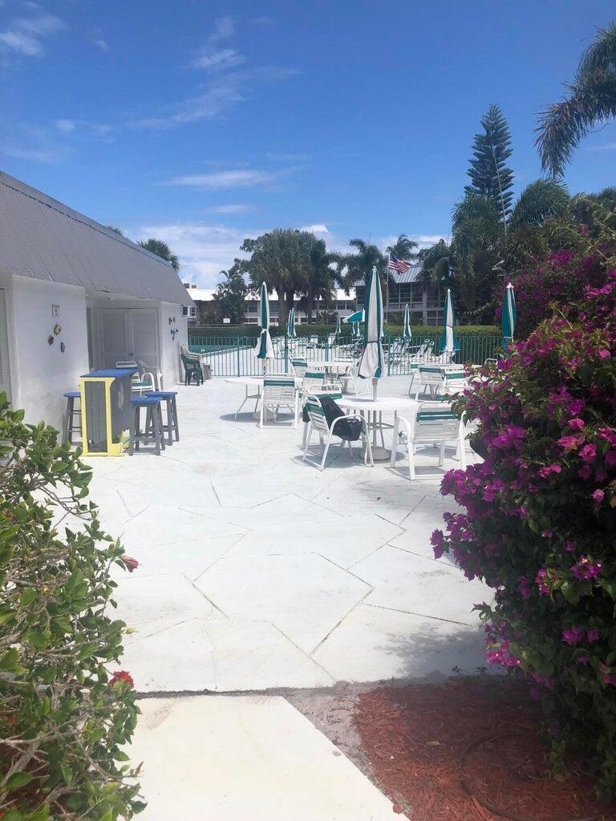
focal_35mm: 28
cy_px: 410
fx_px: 664
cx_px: 308
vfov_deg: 63.4
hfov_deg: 49.7
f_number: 1.8
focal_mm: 3.99
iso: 20
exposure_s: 1/3205
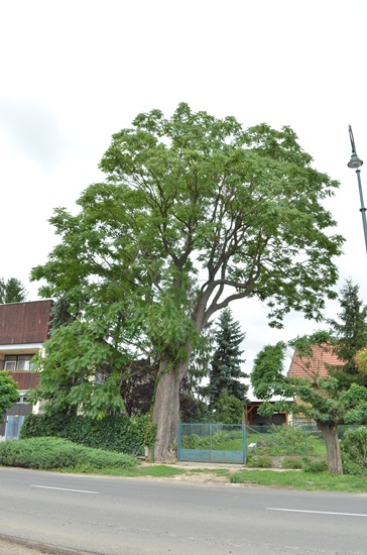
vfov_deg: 67.5
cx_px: 184
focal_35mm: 27
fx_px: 415
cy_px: 278
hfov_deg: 47.7
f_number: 10
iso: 500
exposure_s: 1/320
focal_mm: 18
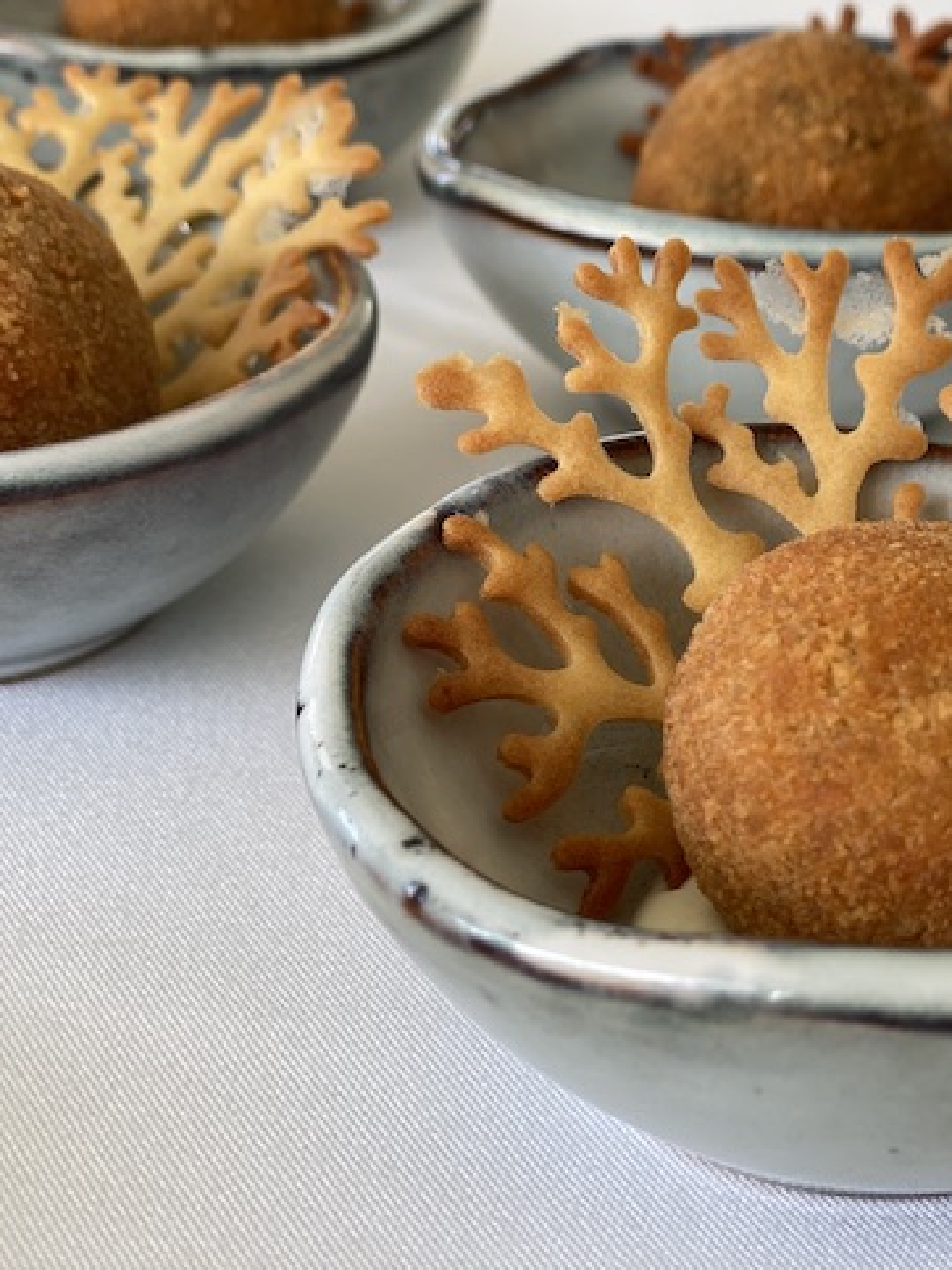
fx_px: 2568
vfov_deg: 27.8
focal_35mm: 70
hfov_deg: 20.8
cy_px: 631
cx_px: 744
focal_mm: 6
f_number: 2
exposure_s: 1/138
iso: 20
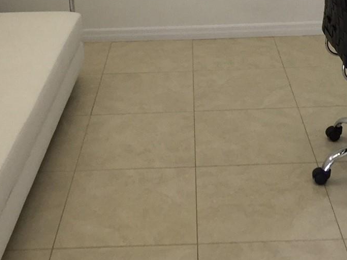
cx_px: 184
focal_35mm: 69
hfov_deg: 28.2
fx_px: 692
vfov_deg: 20.3
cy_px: -28
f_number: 2.2
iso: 125
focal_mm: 4.15
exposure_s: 1/30
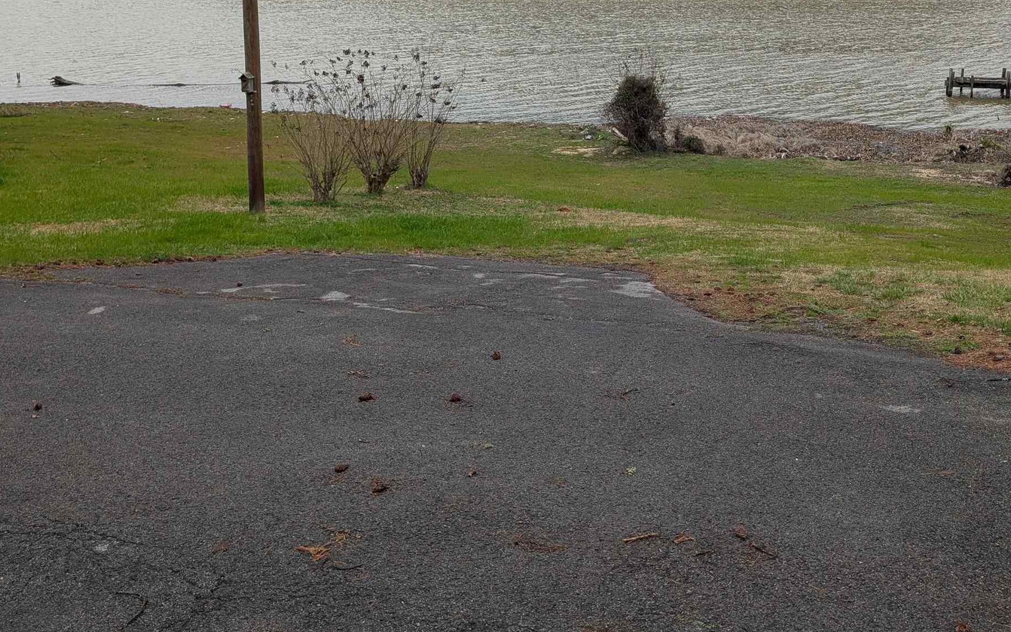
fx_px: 1185
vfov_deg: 28.6
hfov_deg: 46.1
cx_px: 564
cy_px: 56
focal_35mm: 43
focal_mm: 6.9
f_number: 1.68
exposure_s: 1/235
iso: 22
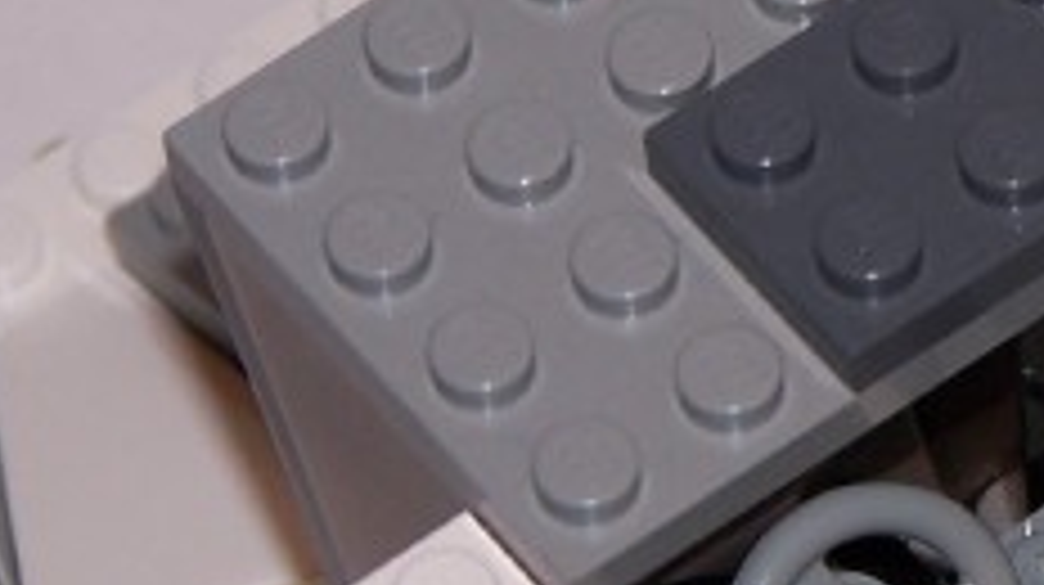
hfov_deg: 4.8
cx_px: 1244
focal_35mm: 451
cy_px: 441
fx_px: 12473
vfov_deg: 2.7
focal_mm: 23.1
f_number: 3.2
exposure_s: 1/90
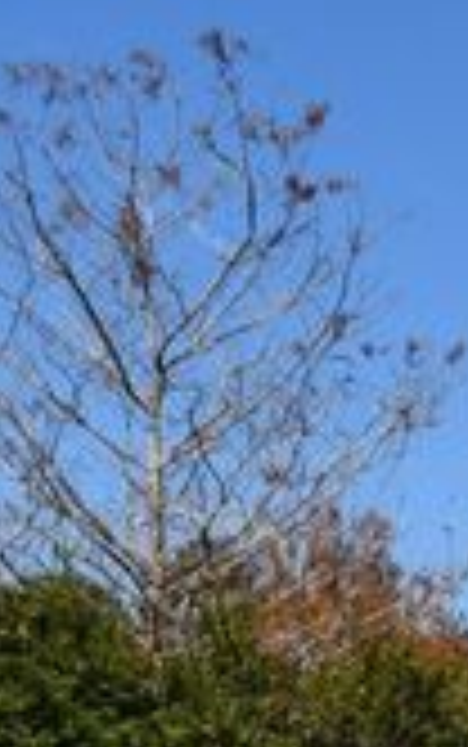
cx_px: 1116
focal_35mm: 181
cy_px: 882
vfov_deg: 11.4
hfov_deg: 6.9
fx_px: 3687
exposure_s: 1/400
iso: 100
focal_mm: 23
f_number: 10
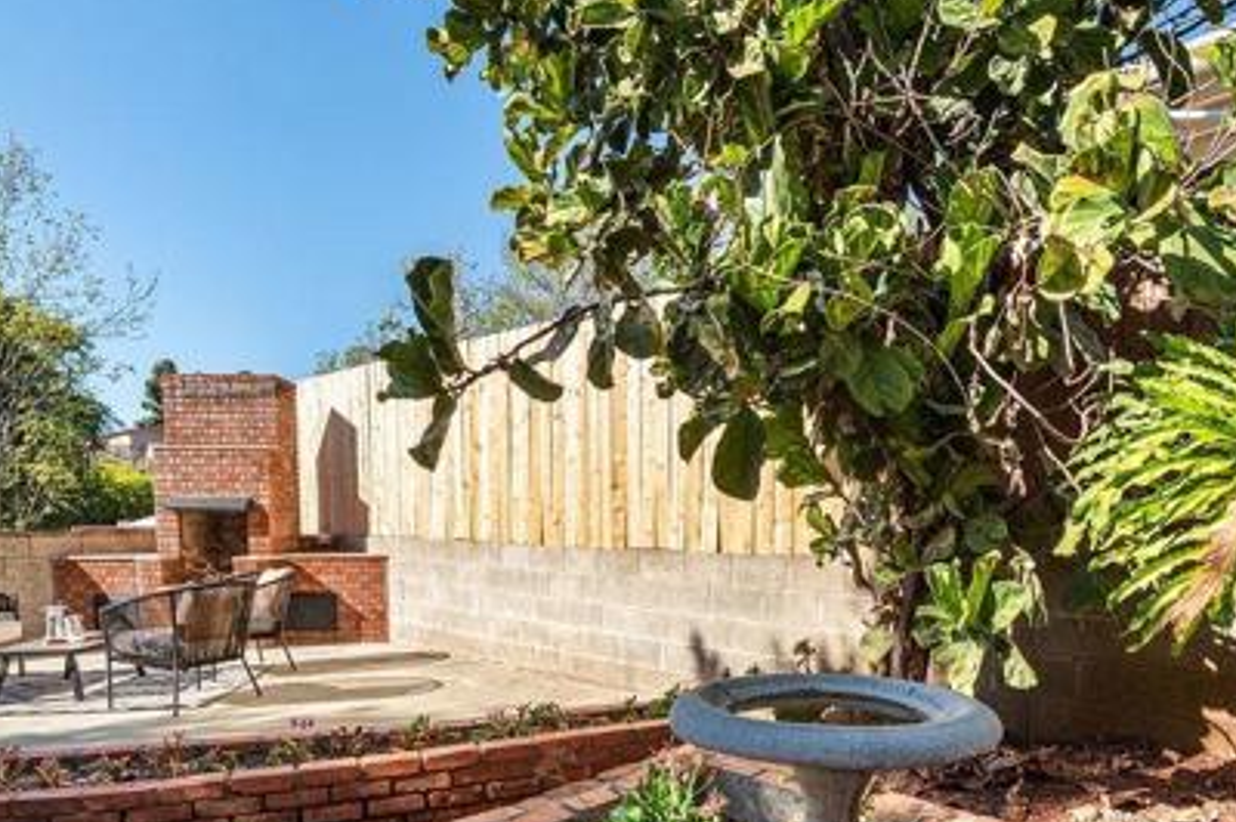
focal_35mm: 24
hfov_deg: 73.6
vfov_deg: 51.4
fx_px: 823
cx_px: 677
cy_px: 587
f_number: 6.3
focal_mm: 15
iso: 100
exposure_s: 1/200
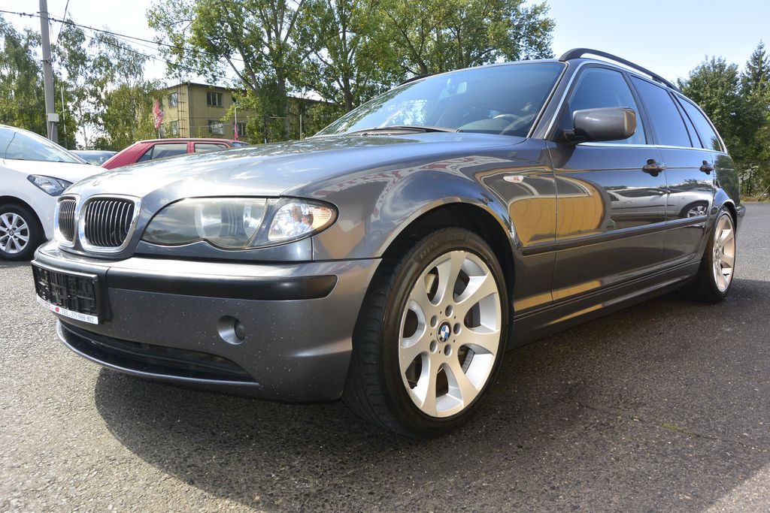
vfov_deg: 47.9
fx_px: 578
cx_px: 385
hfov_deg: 67.4
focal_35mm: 27
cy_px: 256
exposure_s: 1/250
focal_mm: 10
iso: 160
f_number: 6.3
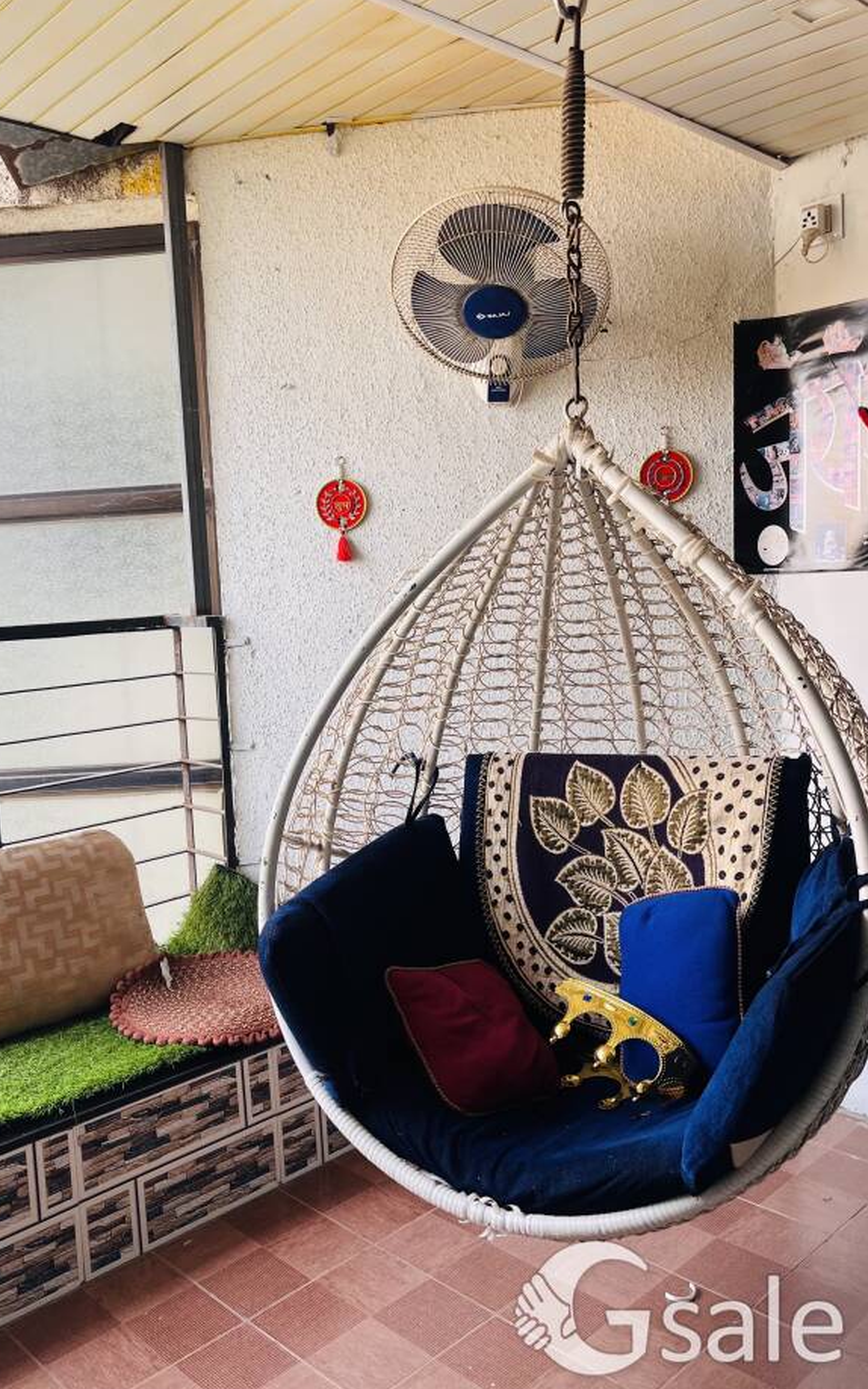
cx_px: 349
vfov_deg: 62.9
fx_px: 1136
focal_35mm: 30
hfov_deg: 41.6
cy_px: 694
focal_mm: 5.1
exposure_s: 1/122
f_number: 1.6
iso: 32
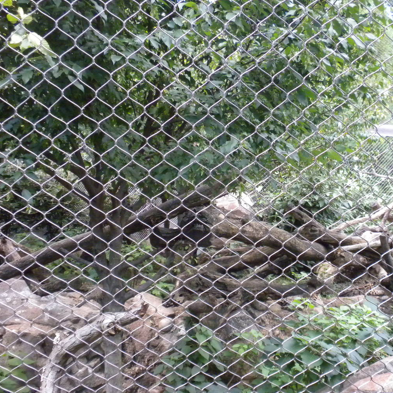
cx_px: 290
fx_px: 668
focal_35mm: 52
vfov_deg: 32.7
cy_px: 231
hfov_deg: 32.2
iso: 400
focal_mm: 6.6
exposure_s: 1/208
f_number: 3.5
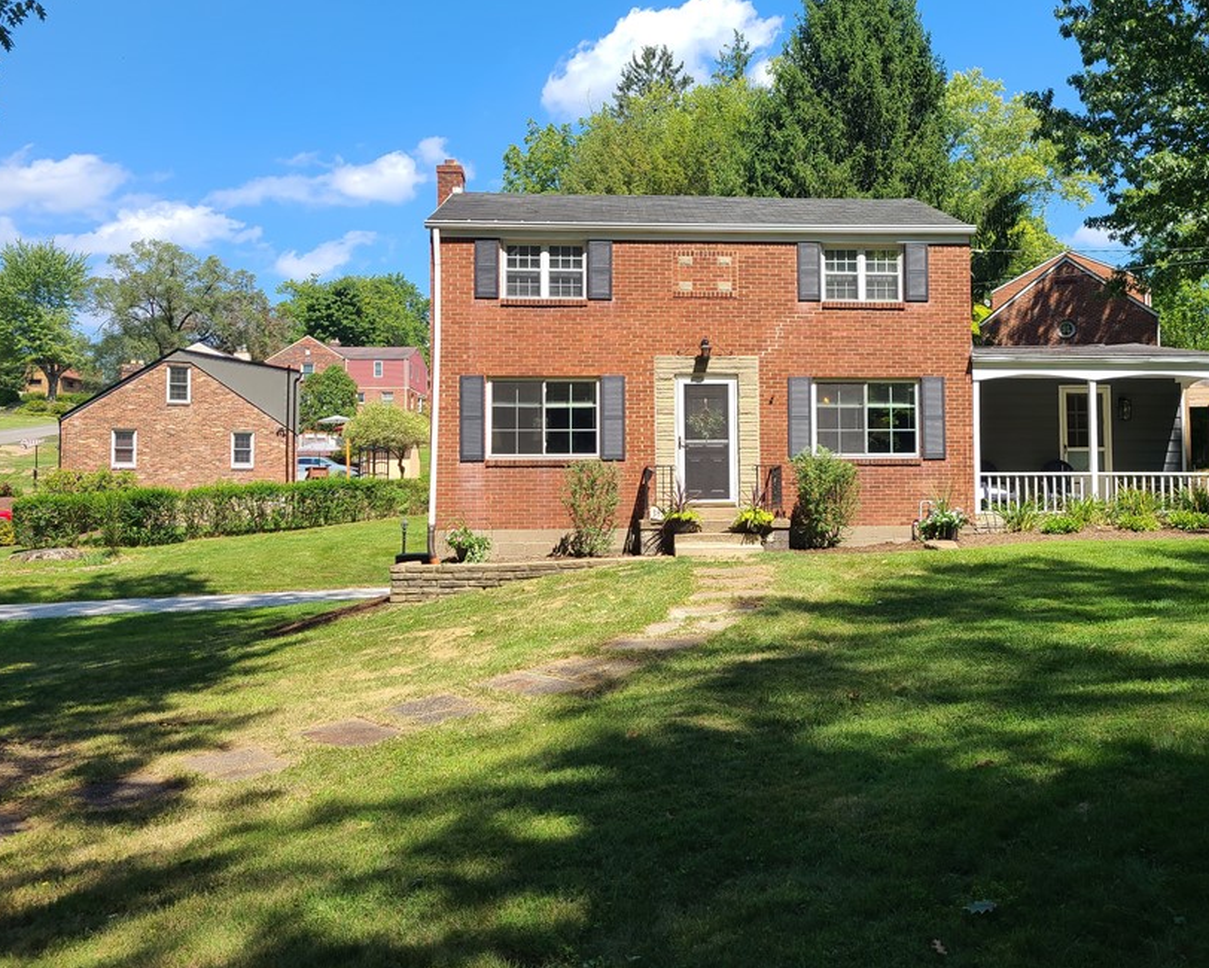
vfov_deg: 45.8
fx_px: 1145
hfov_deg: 55.3
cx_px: 722
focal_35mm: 32
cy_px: 445
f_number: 1.8
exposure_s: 1/1372
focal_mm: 5.4
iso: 40
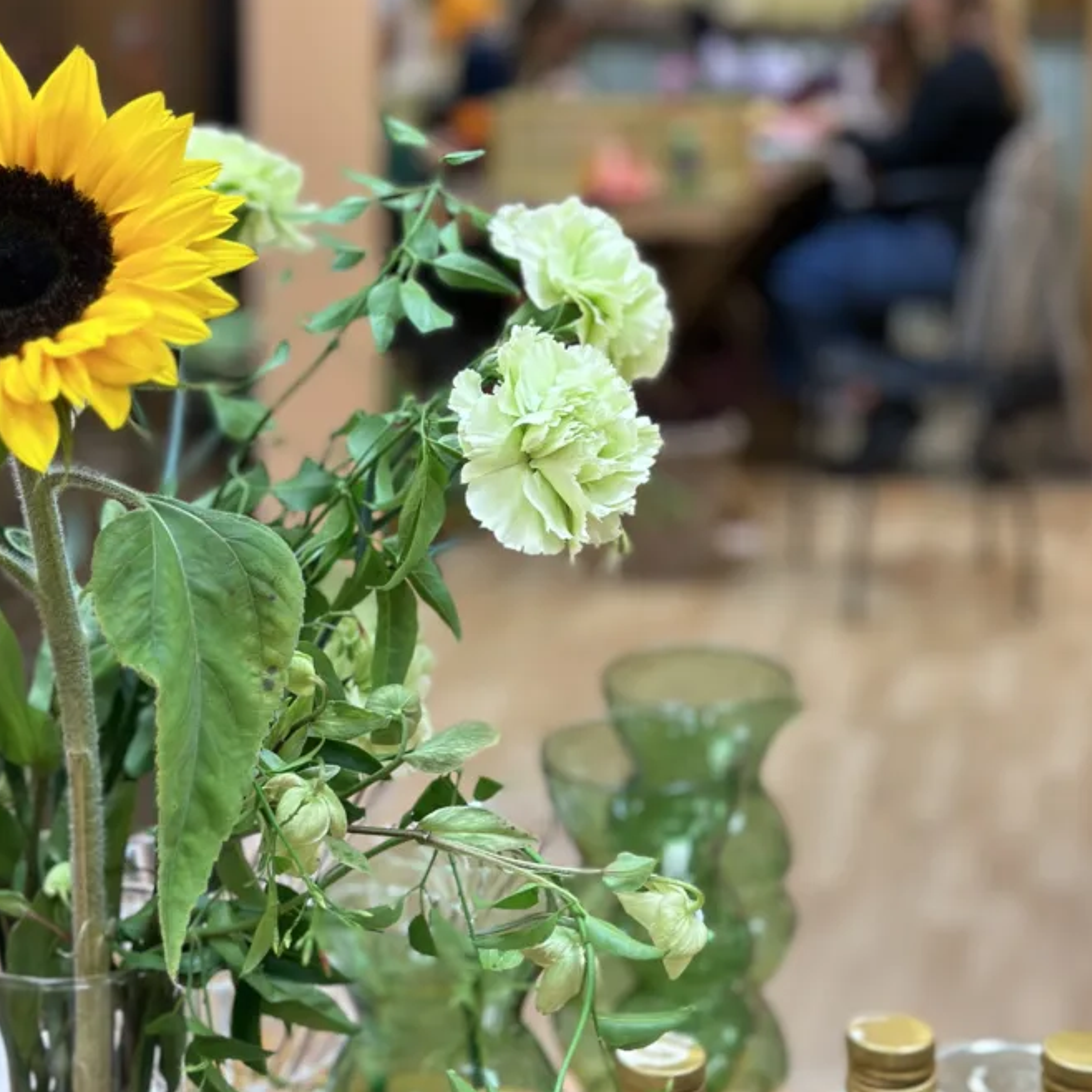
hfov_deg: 26.1
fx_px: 2356
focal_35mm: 66
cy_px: 285
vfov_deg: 25.8
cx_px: 491
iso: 100
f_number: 1.78
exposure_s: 1/50
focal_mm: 6.86
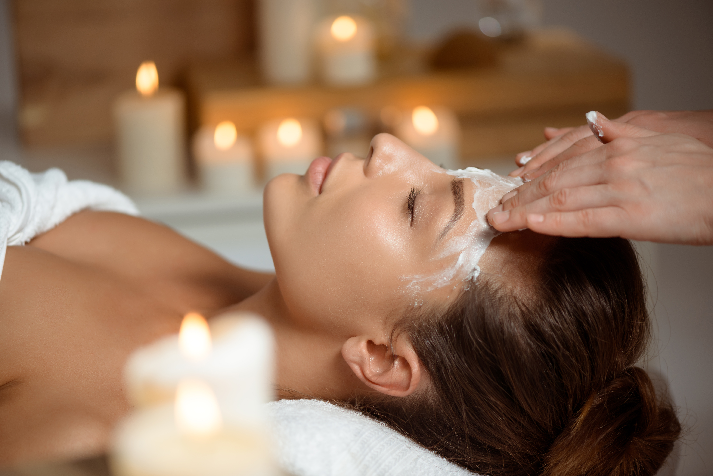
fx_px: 2080
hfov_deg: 19.5
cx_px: 356
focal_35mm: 105
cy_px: 238
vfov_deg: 13.1
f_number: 3.2
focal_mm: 105
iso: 200
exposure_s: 1/160
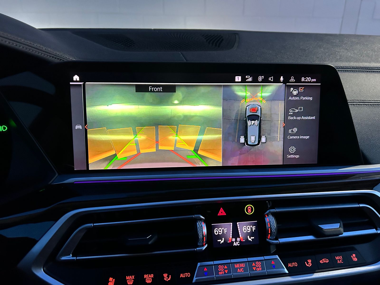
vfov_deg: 53.1
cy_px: 142
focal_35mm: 26
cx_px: 190
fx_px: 285
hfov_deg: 67.3
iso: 500
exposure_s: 1/58
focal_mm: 5.7
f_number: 1.5
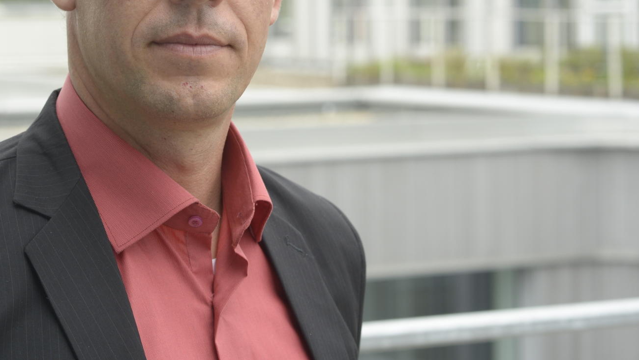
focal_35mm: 137
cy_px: 44
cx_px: 224
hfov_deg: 15.6
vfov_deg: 8.8
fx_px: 2322
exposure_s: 1/200
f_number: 8
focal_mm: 85
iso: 500
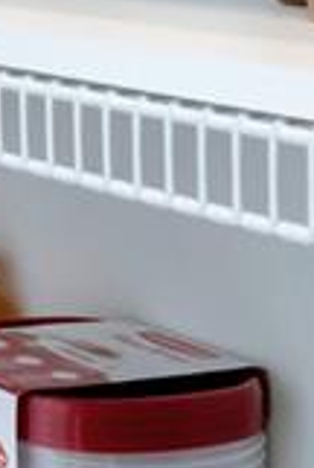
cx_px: -738
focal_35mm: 123
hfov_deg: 8.6
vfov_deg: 16.0
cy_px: -99
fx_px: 1599
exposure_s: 1/13
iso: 1250
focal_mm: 11
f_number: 9
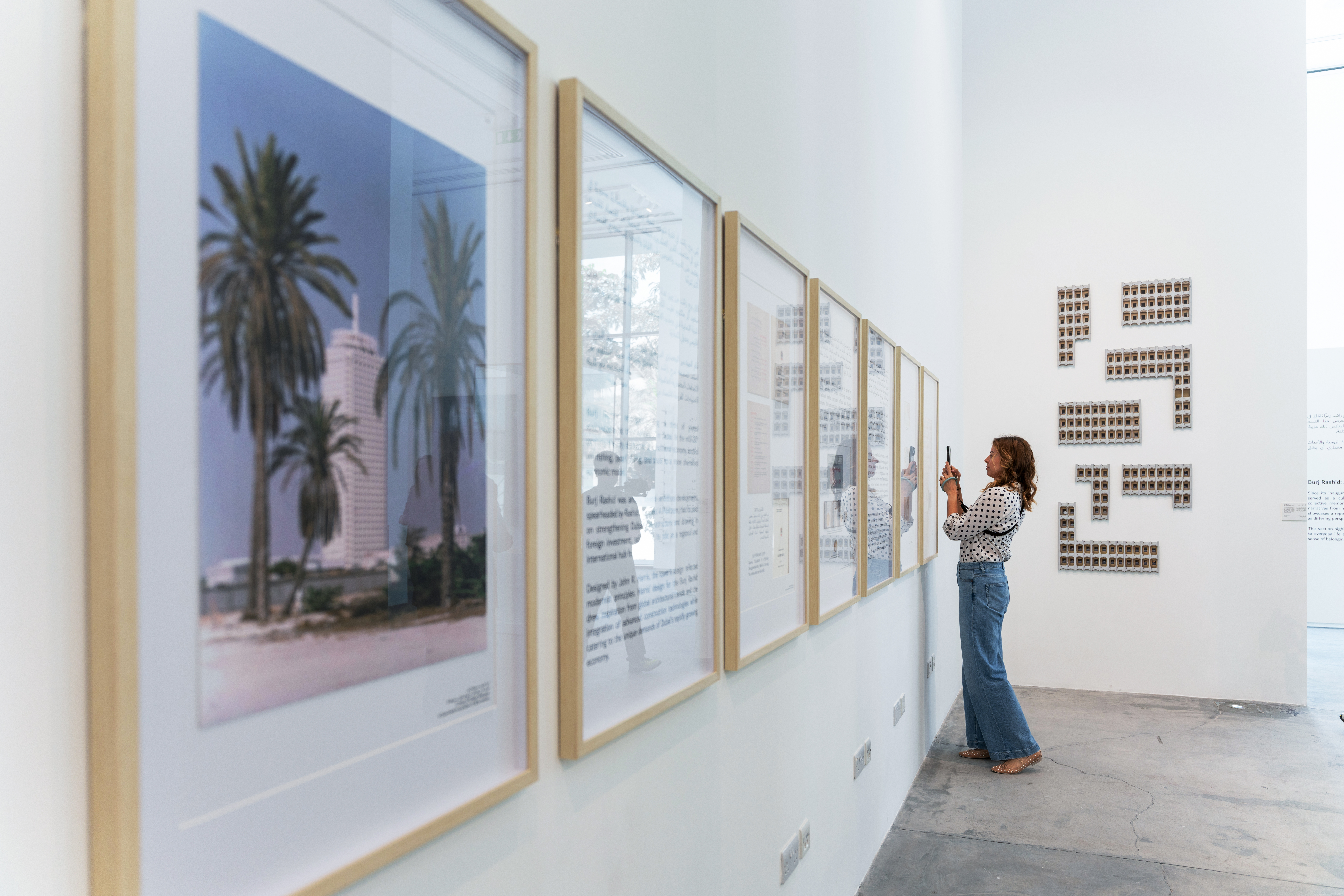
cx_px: 672
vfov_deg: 53.1
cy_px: 448
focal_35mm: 24
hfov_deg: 73.7
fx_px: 896
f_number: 2.8
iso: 125
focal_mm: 24
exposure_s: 1/160
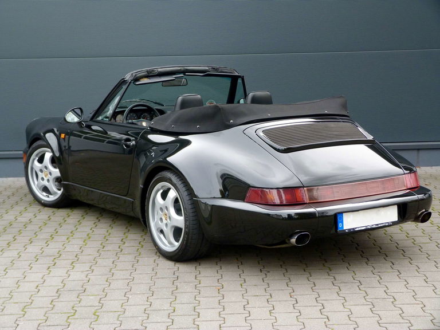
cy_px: 165
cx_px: 220
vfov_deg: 21.9
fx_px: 852
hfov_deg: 29.0
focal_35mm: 67
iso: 200
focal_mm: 12.1
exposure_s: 1/125
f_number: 3.3
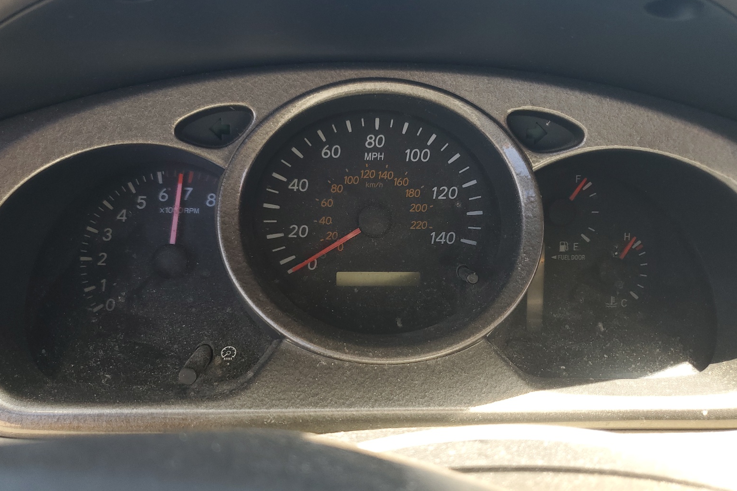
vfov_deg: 46.4
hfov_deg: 65.5
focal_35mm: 28
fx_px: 573
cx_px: 372
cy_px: 248
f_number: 1.5
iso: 50
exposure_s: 1/222
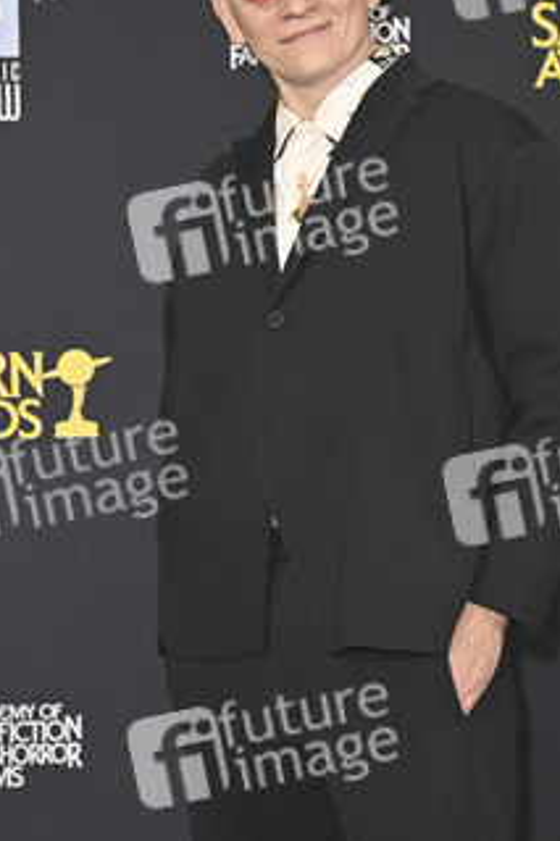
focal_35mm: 100
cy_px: 352
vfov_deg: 20.4
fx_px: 2336
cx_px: 339
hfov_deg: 13.7
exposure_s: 1/320
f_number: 5
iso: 2000
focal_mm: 80
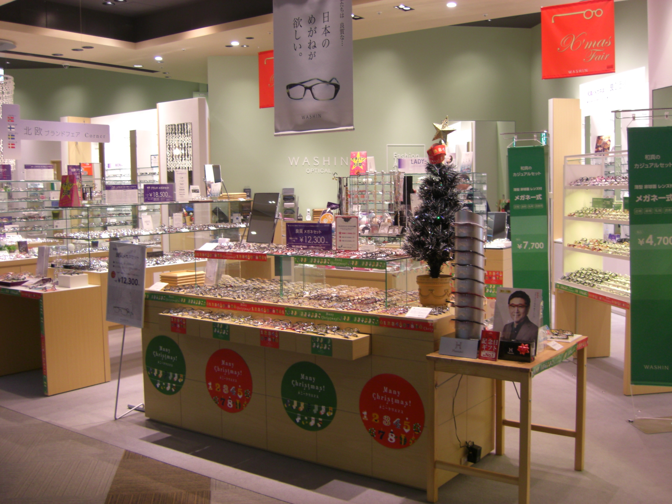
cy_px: 252
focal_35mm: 38
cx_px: 336
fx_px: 738
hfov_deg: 49.0
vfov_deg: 37.7
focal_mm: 7.9
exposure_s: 1/40
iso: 100
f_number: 2.8
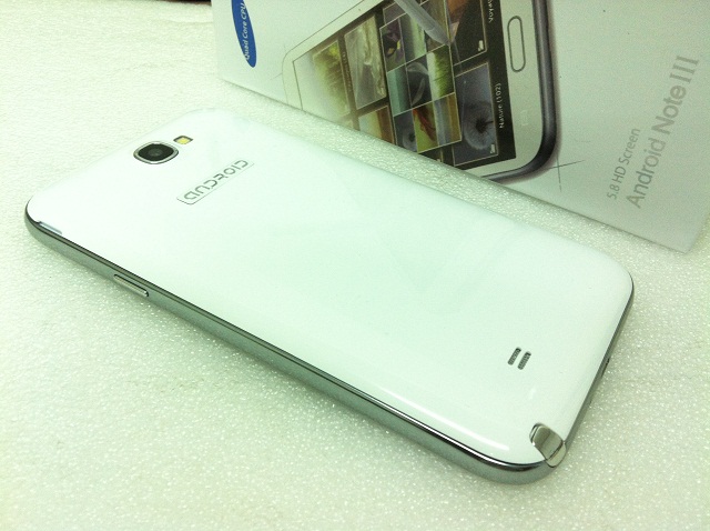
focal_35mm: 35
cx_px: 355
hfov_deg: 52.7
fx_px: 717
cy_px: 266
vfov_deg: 40.6
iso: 125
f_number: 2.8
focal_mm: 3.85
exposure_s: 1/17
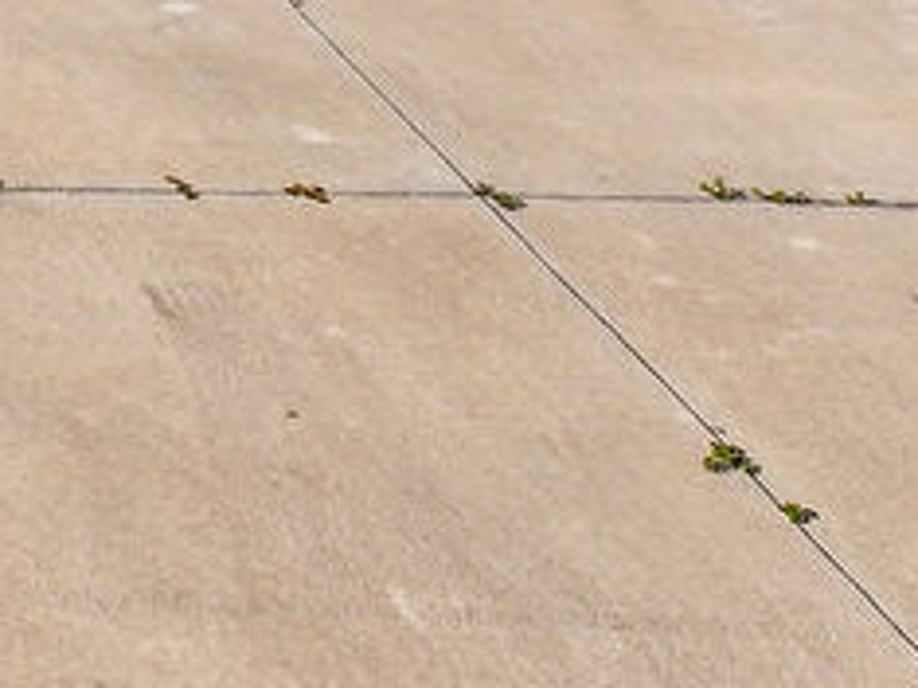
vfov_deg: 8.8
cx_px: -1189
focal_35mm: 147
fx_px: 3896
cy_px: -1173
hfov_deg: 11.4
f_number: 2.8
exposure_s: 1/400
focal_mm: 12.29
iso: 100
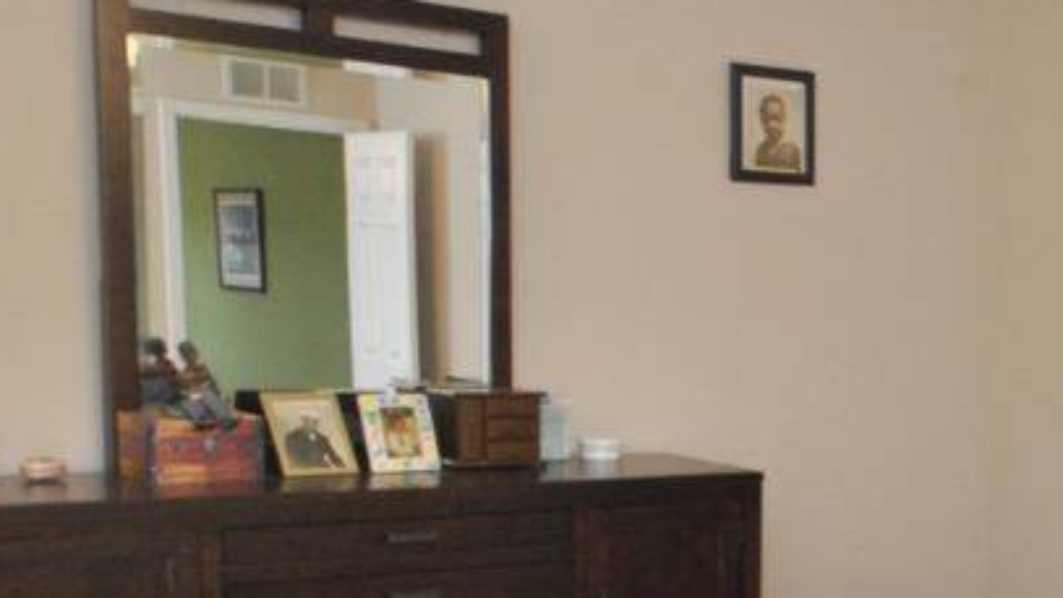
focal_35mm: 58
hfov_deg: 30.8
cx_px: 1256
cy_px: 504
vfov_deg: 20.4
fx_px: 1635
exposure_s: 1/30
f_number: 4
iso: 400
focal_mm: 10
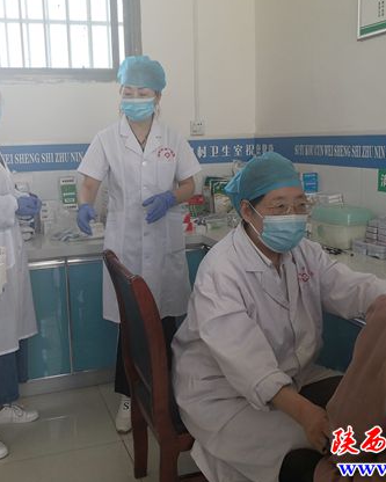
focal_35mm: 38
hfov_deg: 39.1
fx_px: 542
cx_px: 176
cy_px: 228
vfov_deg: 47.9
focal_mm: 3.95
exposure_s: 1/169
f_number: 1.6
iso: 50
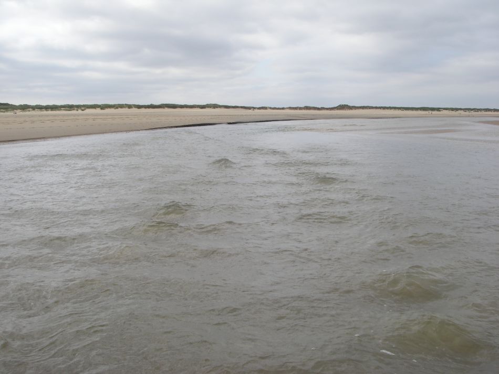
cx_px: 250
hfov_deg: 49.0
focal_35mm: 38
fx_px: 548
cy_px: 187
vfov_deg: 37.7
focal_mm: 6.3
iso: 64
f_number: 6.6
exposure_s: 1/200
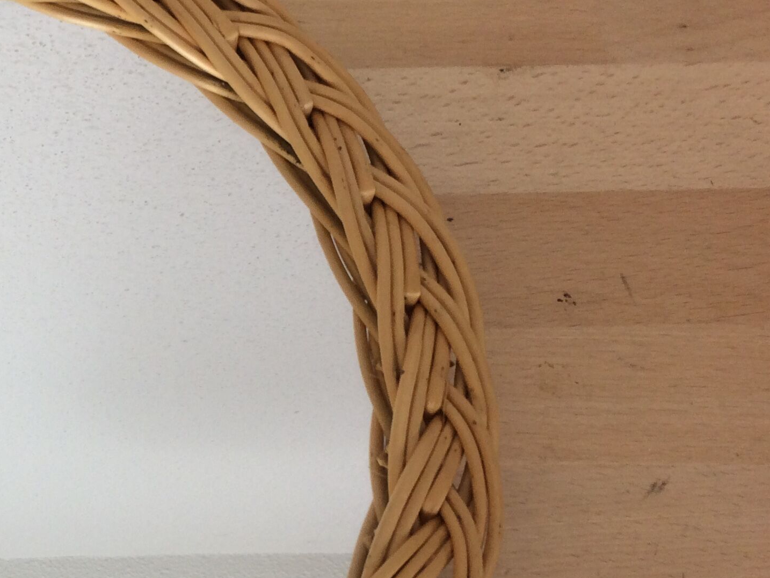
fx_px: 1468
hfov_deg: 26.9
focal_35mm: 66
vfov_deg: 22.1
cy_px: 425
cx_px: -88
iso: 50
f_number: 2.2
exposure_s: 1/50
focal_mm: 4.15
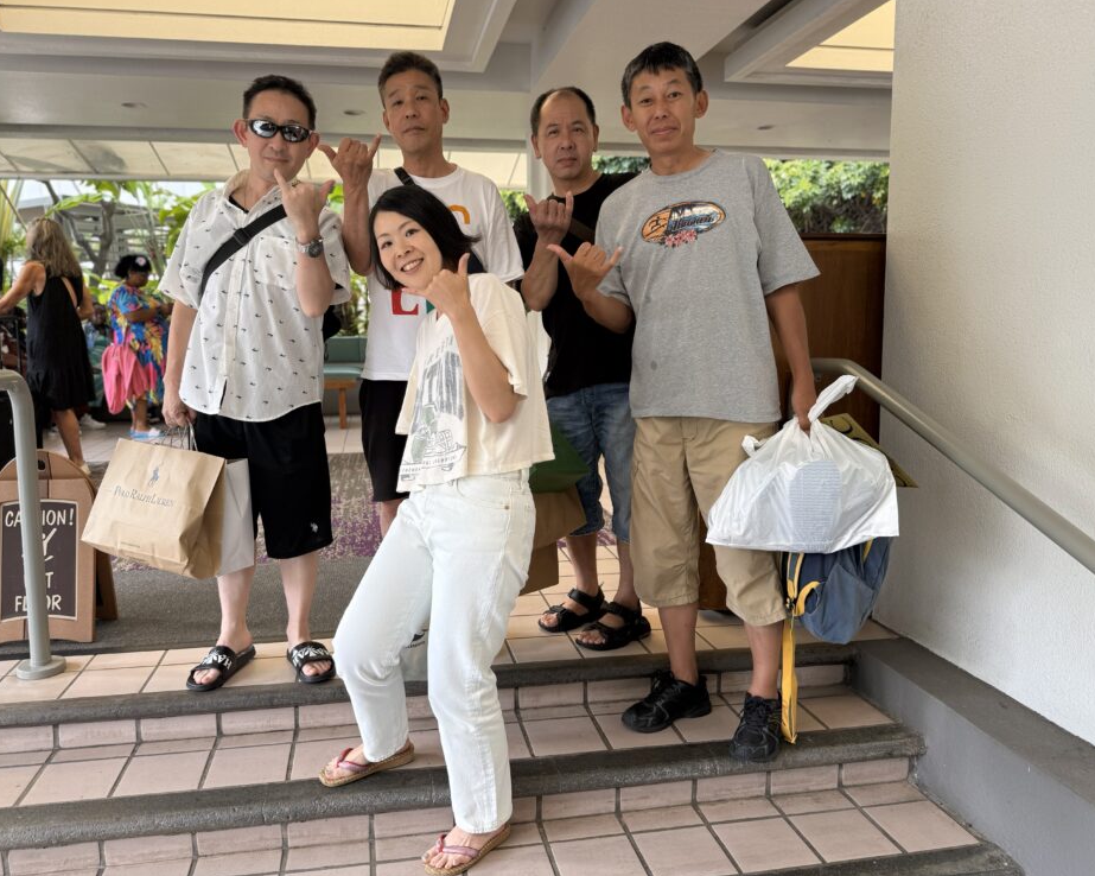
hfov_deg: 66.0
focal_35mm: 26
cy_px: 423
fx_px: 842
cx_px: 520
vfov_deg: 54.9
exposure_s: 1/121
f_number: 1.78
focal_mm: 6.76
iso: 64
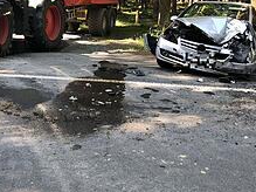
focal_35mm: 45
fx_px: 333
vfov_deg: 31.6
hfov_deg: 42.0
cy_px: 50
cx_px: 106
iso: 20
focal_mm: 3.99
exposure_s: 1/60
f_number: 1.8
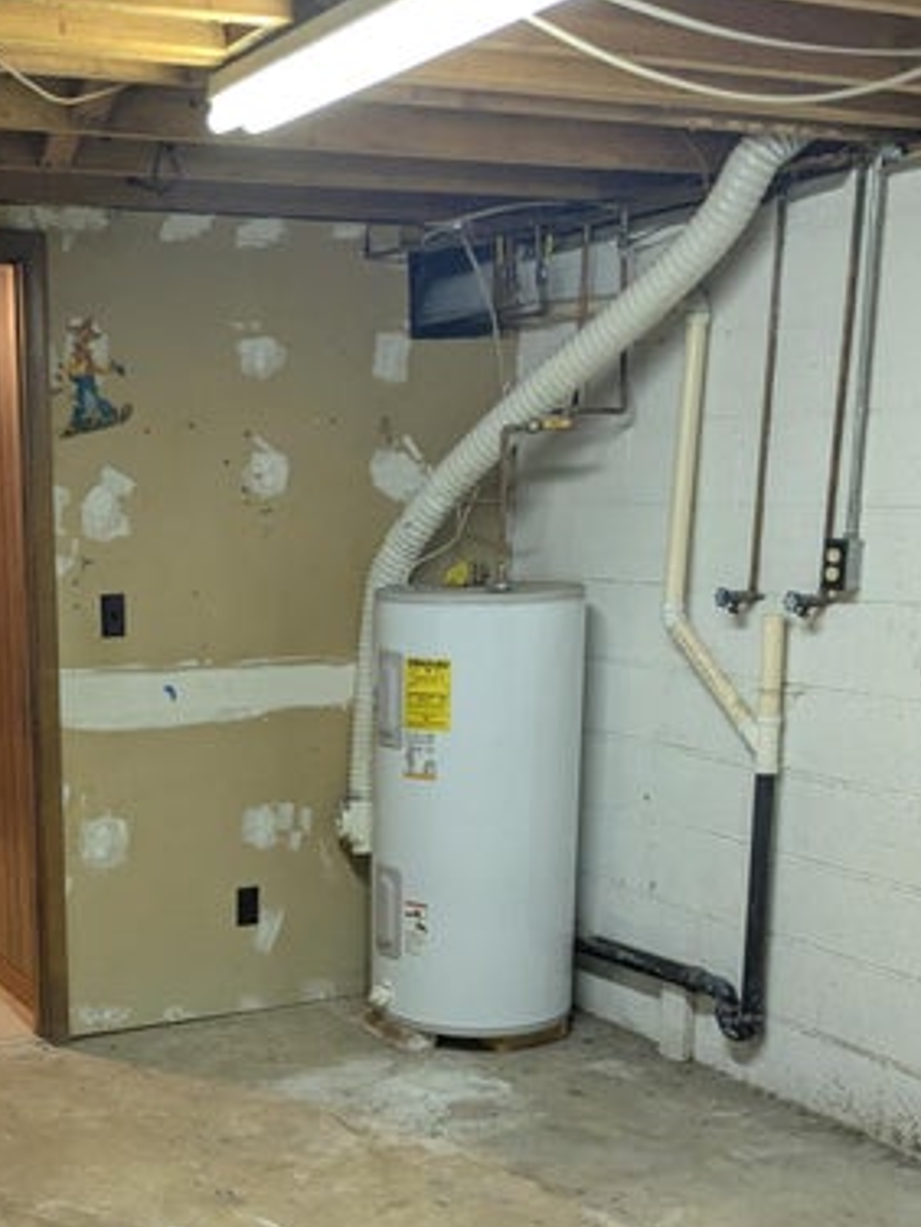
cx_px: 163
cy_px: 852
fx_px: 1632
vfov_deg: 40.5
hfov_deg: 30.6
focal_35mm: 46
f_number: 1.73
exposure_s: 1/40
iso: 285
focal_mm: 4.38
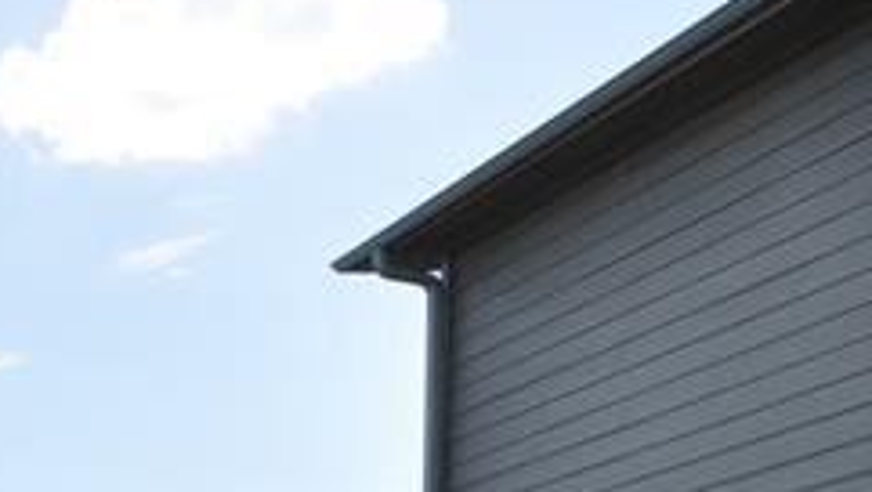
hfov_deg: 17.4
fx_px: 1851
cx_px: -952
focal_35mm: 80
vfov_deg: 12.9
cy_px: 1031
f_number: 10
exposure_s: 1/400
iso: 200
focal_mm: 12
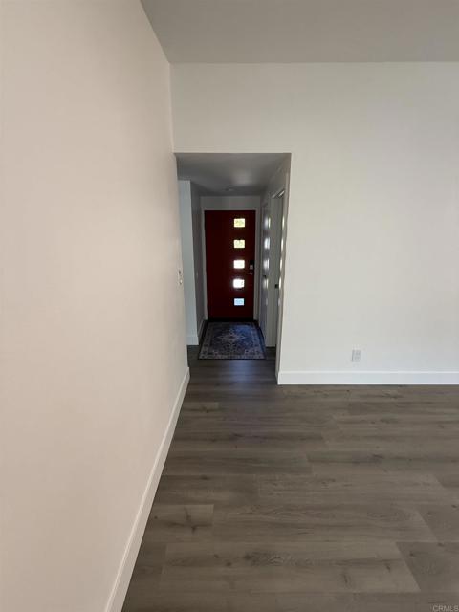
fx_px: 248
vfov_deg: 102.1
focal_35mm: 14
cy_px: 306
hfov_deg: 85.7
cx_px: 230
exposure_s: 1/120
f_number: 2.2
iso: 320
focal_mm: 2.22
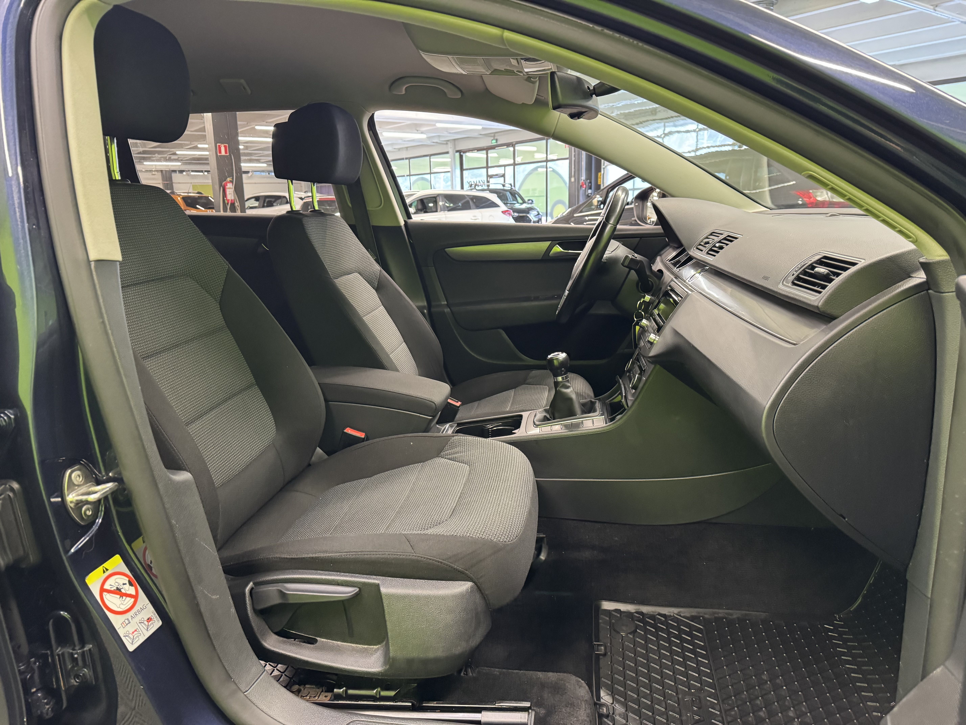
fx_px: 670
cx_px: 483
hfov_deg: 71.6
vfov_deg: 56.8
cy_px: 362
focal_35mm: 24
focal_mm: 6.76
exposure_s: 1/50
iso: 500
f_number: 1.78
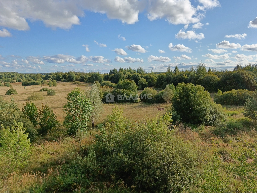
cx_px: 128
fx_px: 200
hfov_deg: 65.3
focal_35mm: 27
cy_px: 96
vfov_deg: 51.4
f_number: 1.9
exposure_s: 1/1099
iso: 101
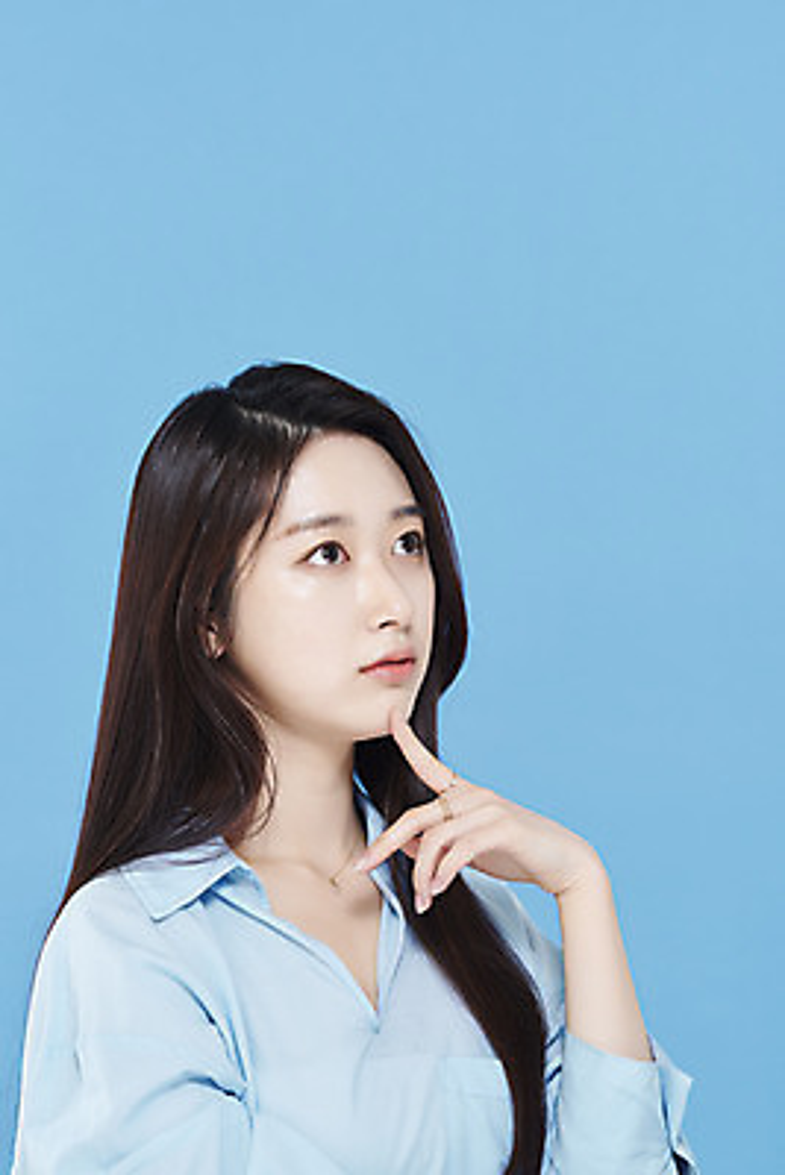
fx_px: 3431
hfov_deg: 13.1
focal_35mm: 105
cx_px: 392
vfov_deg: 19.4
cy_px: 588
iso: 64
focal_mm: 105
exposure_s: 1/125
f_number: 11
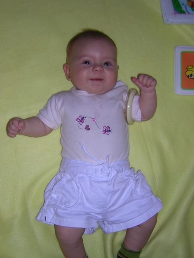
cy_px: 129
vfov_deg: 40.4
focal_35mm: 47
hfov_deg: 30.9
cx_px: 97
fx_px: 351
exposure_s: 1/60.1
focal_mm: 6.1
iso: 100
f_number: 2.9
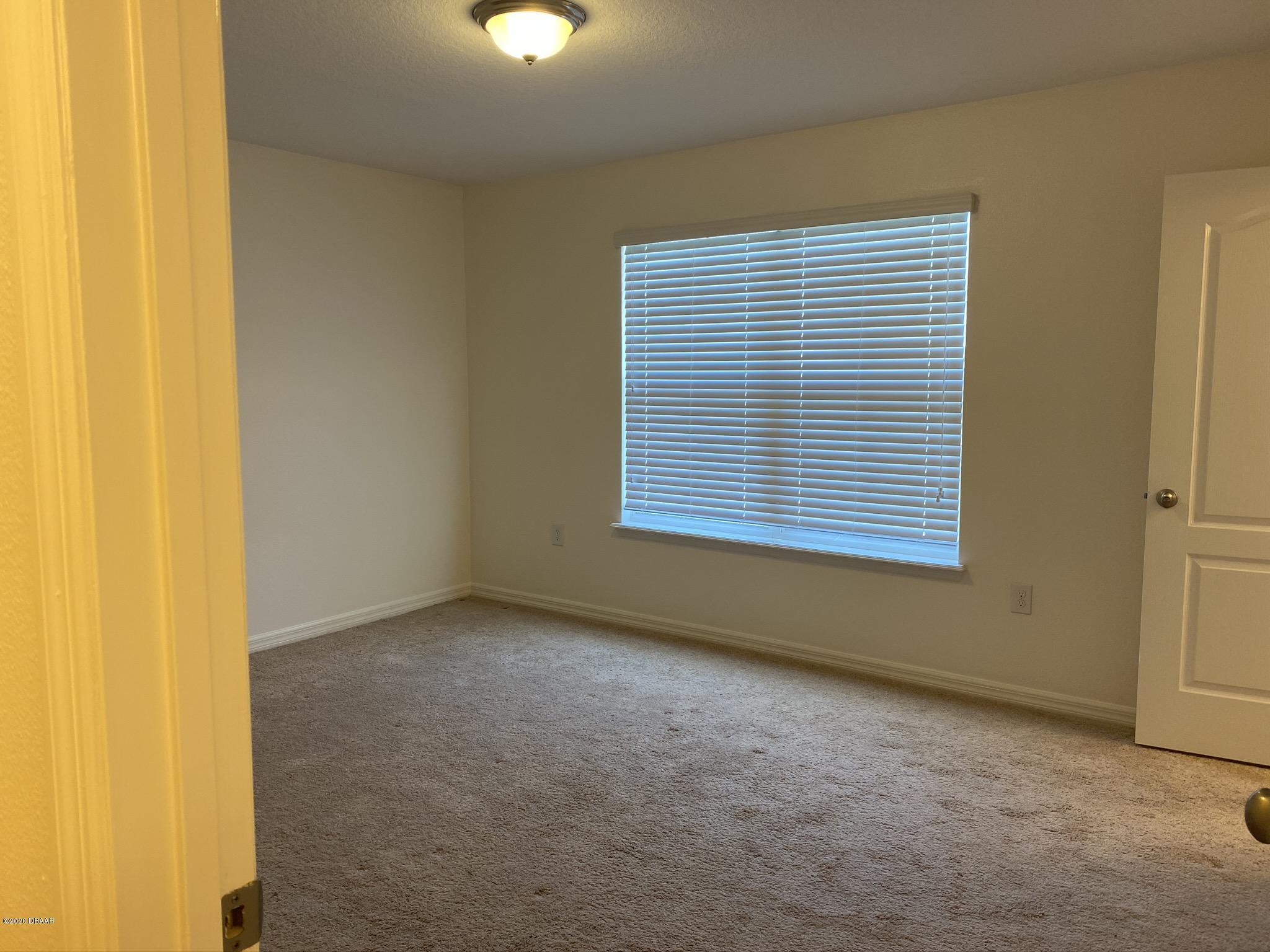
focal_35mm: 26
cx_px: 635
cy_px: 476
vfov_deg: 53.1
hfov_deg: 67.3
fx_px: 954
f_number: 1.8
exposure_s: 1/60
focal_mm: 4.25
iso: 64
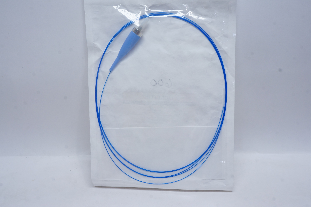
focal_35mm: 40
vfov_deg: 32.9
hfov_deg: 48.0
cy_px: 104
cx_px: 156
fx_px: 349
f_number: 14
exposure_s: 1/10
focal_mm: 27
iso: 400
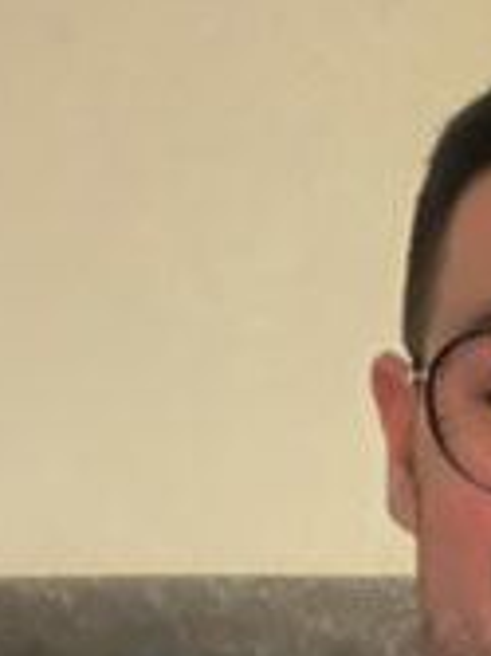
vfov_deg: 24.7
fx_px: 1496
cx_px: 621
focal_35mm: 79
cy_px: 342
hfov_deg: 17.6
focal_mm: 2.71
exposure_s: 1/14
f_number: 2.2
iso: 2000
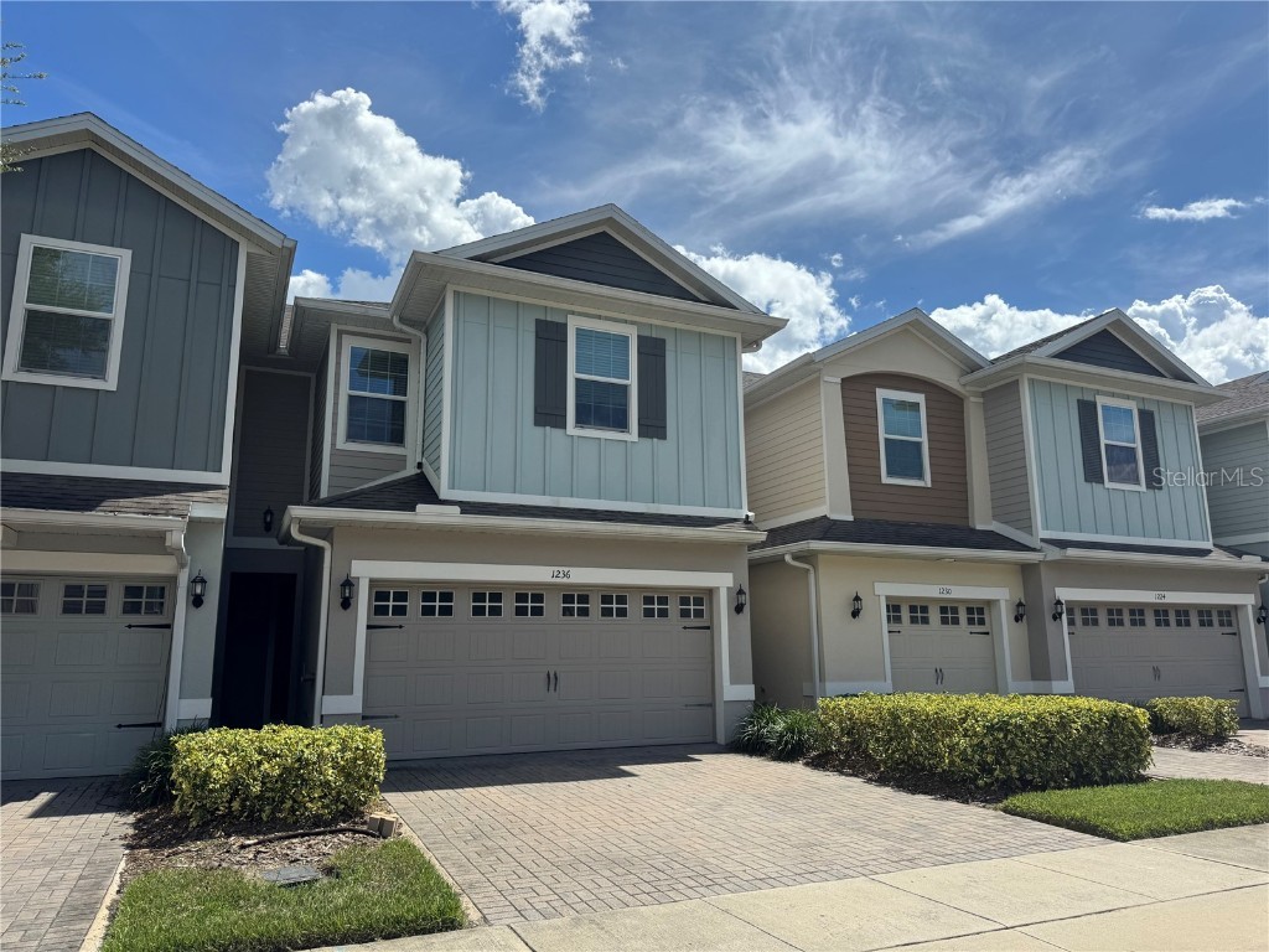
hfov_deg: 71.6
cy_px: 476
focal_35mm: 24
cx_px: 634
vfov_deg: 56.8
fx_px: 880
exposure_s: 1/7092
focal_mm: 6.76
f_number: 1.78
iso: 80
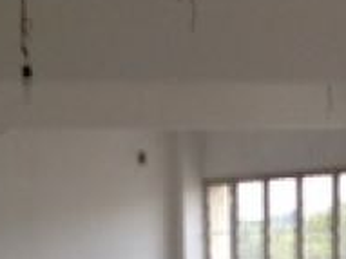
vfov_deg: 8.0
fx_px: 1768
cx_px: 178
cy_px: 525
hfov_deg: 11.2
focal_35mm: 177
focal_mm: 4.12
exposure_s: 1/40
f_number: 2.4
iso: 50
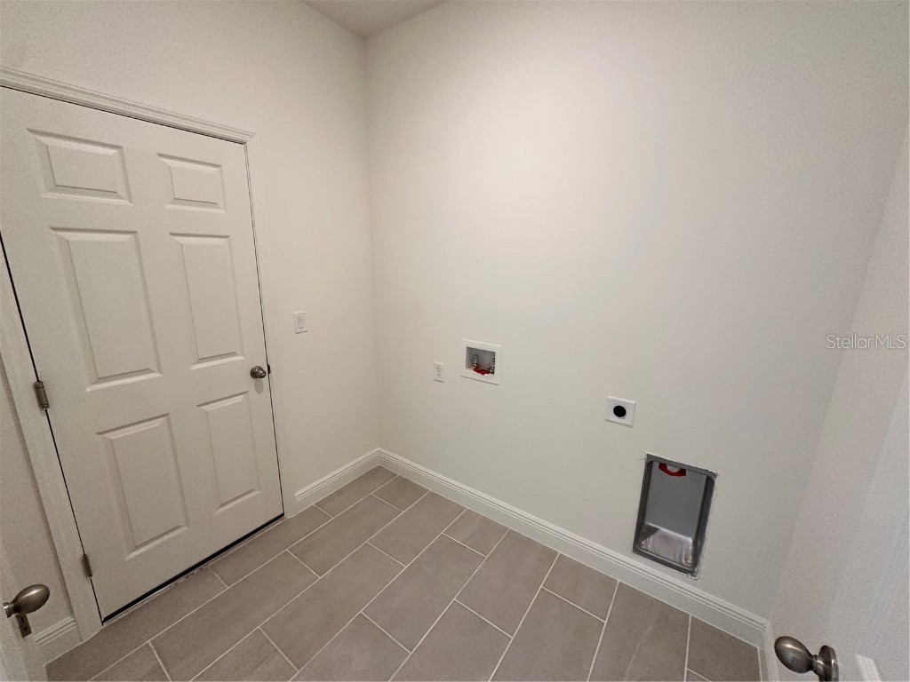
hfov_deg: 102.1
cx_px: 455
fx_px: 368
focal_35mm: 14
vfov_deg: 85.7
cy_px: 341
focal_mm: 2.22
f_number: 2.2
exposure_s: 1/120
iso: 250
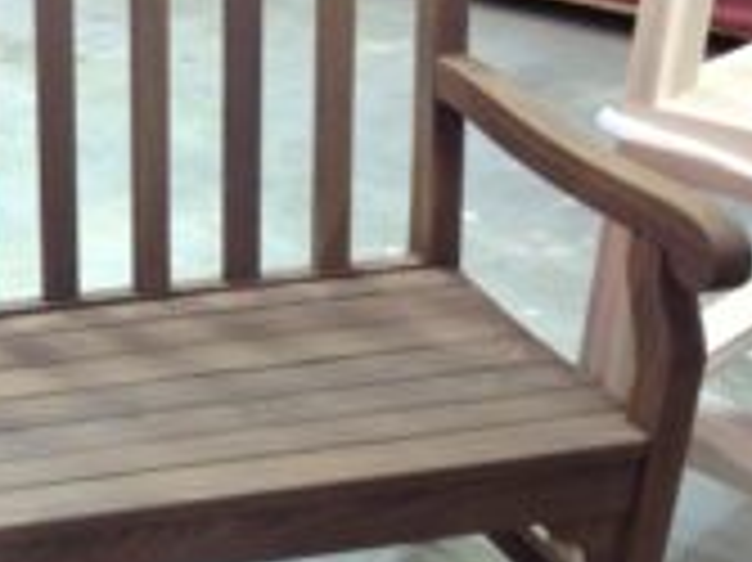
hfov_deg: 21.7
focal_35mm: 84
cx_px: -131
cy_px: 342
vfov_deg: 17.5
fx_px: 1824
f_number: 2.4
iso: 125
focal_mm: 4.28
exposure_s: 1/20
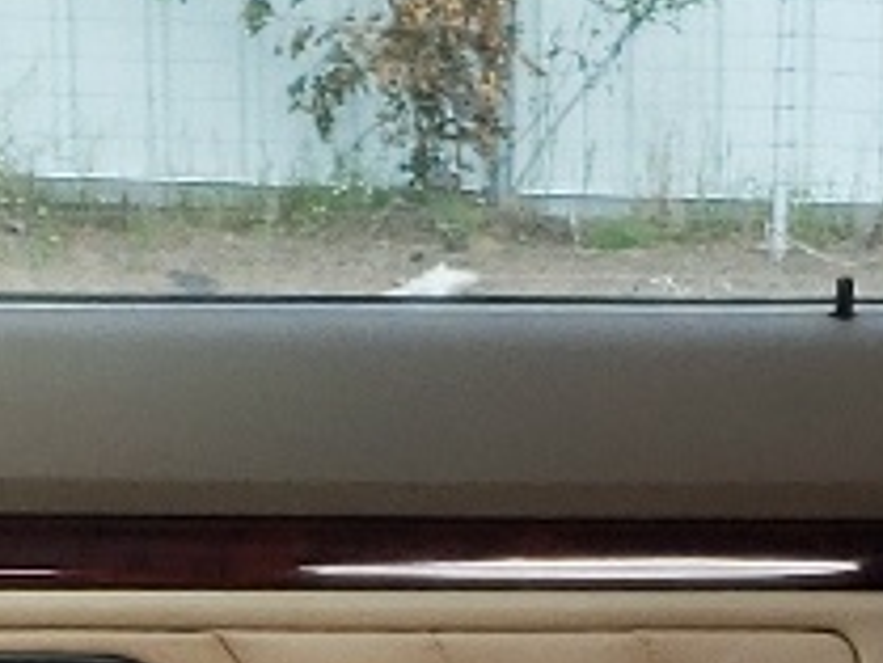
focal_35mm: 199
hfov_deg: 9.9
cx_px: 794
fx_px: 5079
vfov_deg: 7.2
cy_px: 1389
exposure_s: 1/323
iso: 50
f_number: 1.5
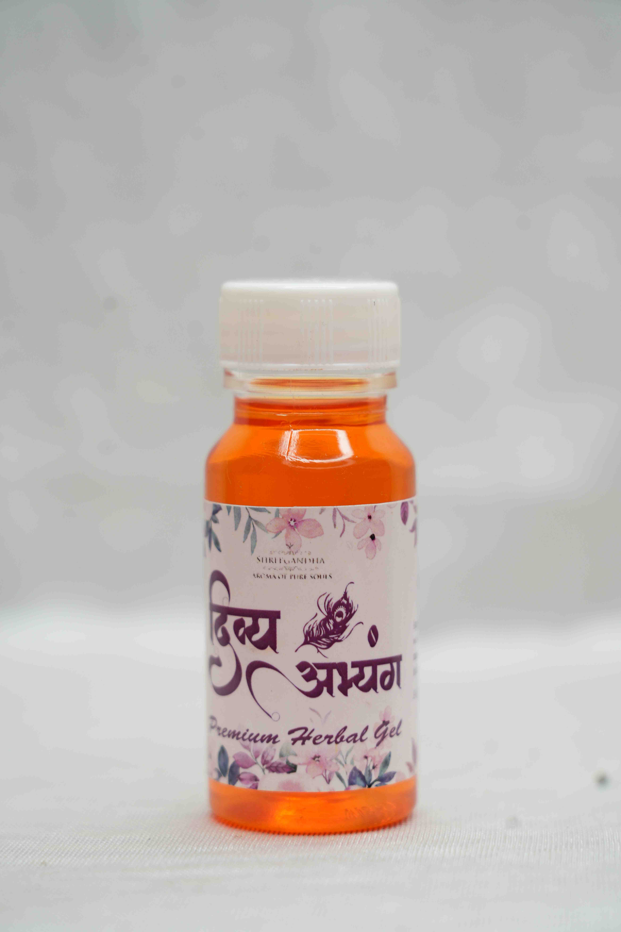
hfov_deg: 13.0
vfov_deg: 19.5
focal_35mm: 105
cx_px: 310
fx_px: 2717
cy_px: 466
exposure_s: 1/60
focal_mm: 105
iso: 200
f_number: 5.6
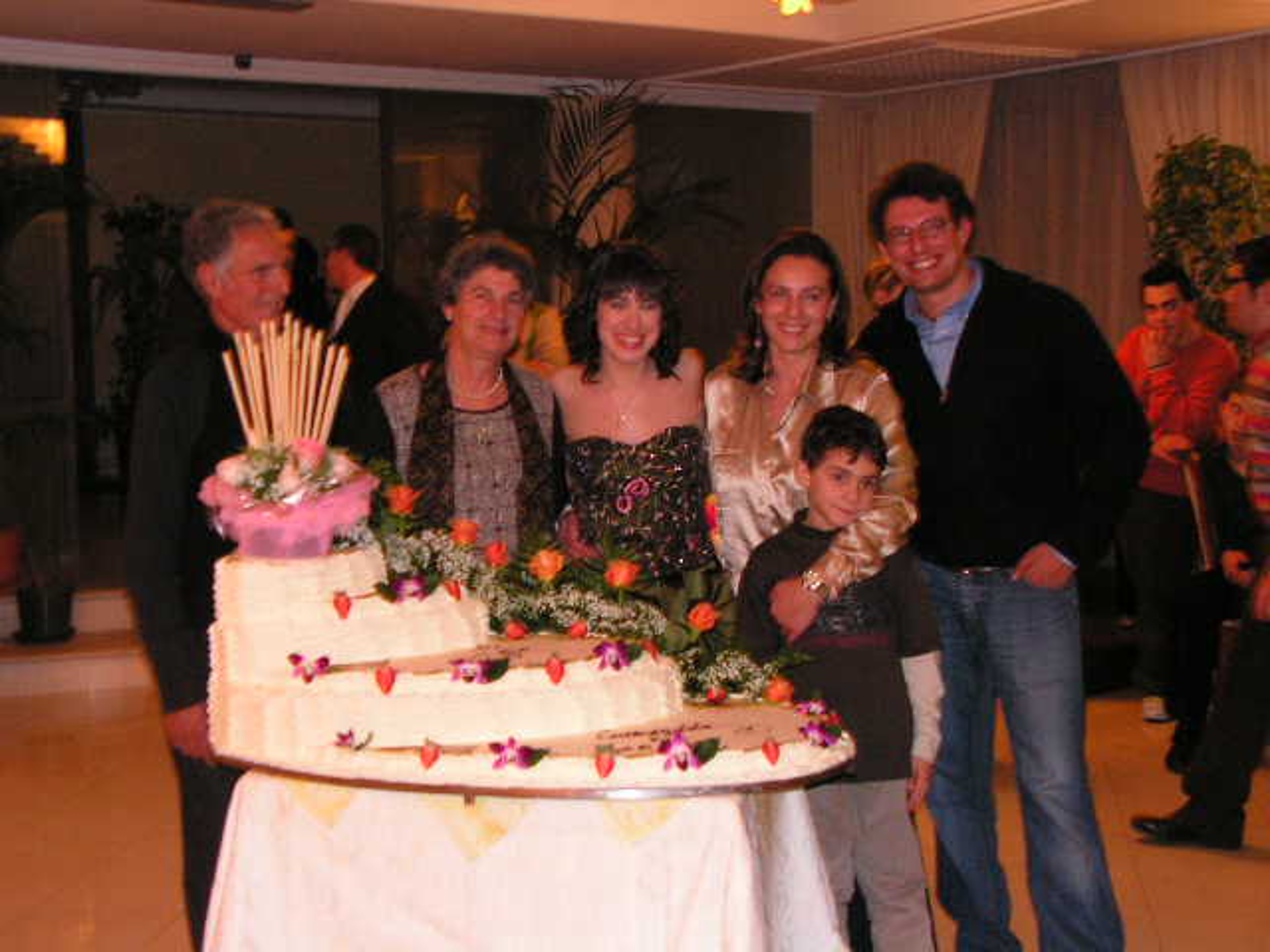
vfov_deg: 30.3
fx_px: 1761
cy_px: 476
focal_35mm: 48
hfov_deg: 39.7
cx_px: 635
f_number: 3.2
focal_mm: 8.1
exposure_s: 1/40
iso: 200
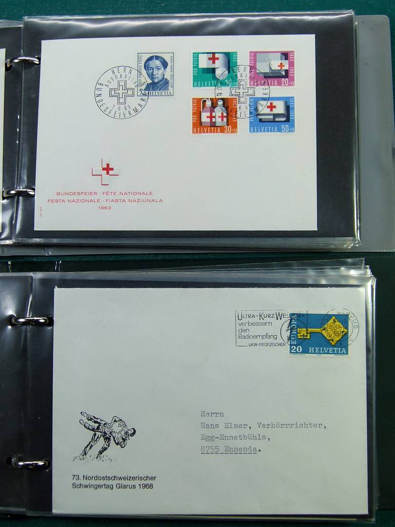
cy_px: 264
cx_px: 198
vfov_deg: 49.0
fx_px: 578
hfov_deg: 37.7
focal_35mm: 38
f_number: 4
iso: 100
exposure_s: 1/100
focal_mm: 6.8
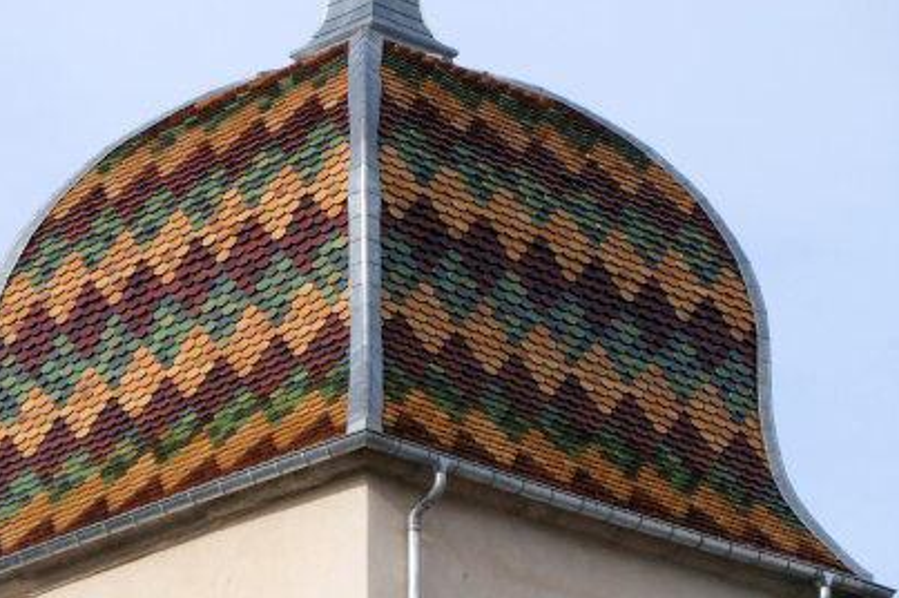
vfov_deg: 5.9
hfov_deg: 8.9
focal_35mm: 232
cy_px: 293
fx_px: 5789
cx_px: 375
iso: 125
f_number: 4.3
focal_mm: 68.4
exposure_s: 1/640
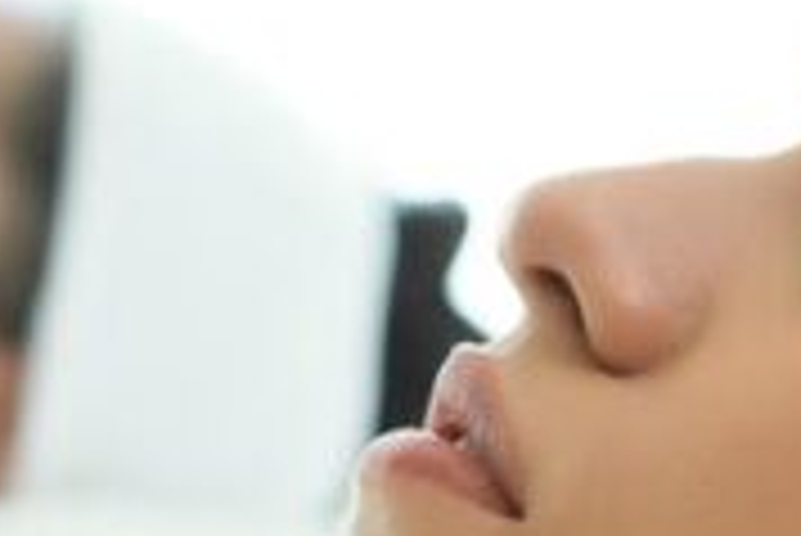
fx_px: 6391
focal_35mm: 287
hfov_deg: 7.2
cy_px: 403
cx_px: 720
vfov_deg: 4.8
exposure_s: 1/160
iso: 400
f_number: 3.5
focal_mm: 50
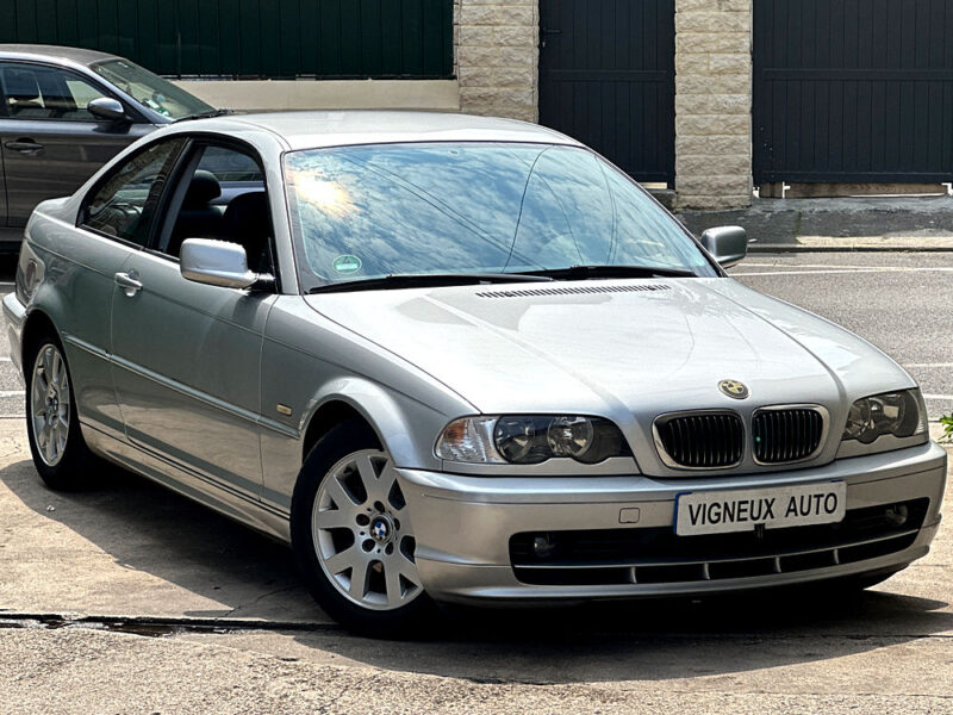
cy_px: 358
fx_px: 2120
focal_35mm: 77
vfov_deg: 19.1
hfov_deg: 25.3
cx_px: 476
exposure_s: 1/791
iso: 32
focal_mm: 9
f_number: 2.8
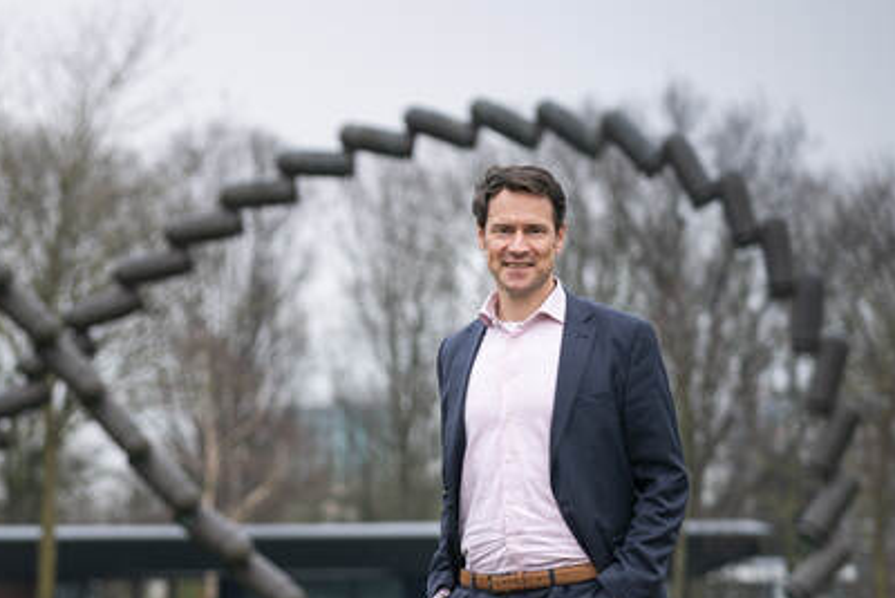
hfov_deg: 10.2
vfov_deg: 6.8
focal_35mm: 201
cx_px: 55
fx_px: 4999
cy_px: 545
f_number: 3.2
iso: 100
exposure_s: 1/200
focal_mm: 97
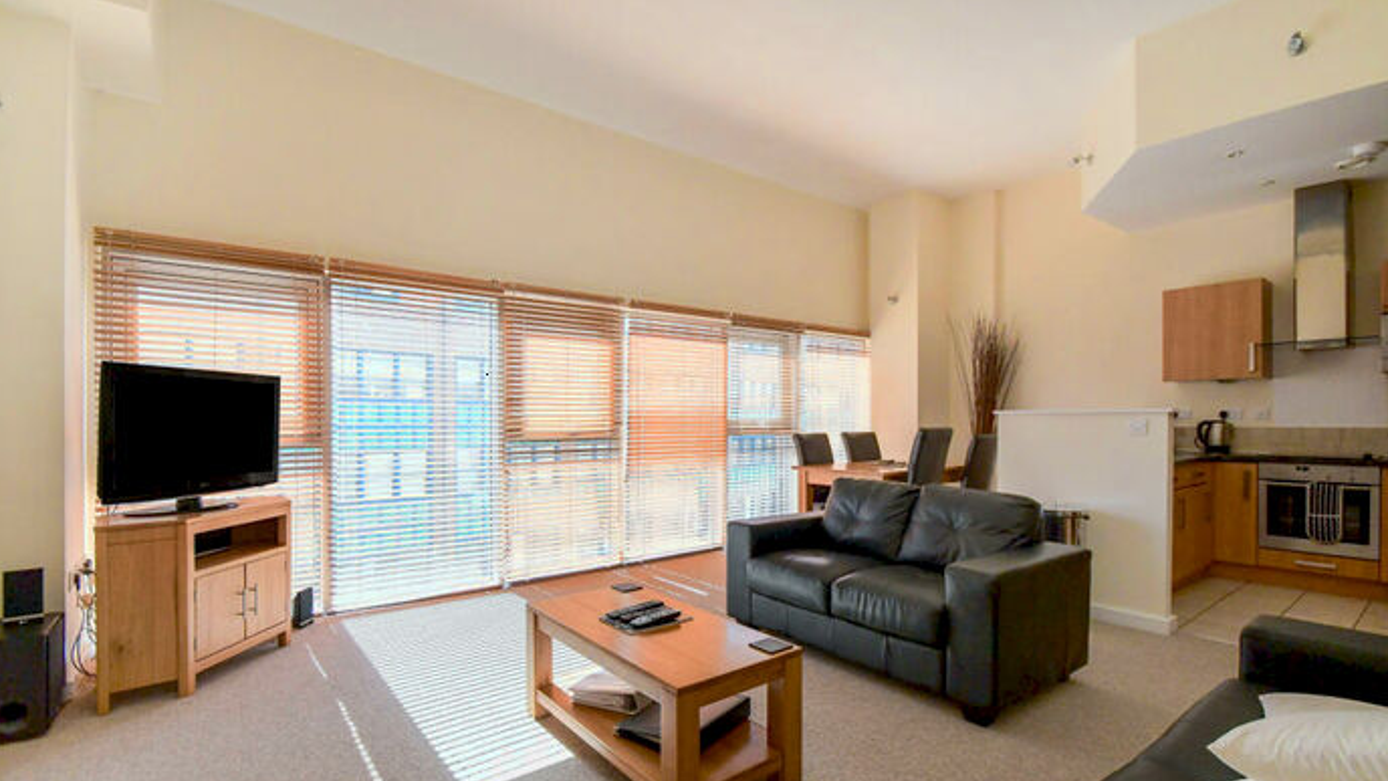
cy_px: 435
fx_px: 589
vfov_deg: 66.9
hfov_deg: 99.4
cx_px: 690
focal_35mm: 16
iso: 2500
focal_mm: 10
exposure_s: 1/500
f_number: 7.1
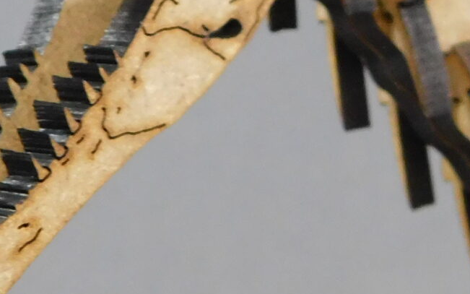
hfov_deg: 13.8
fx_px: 1922
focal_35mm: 150
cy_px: 33
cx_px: 404
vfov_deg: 8.7
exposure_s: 1/8
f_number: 3.5
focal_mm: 6.3
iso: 400
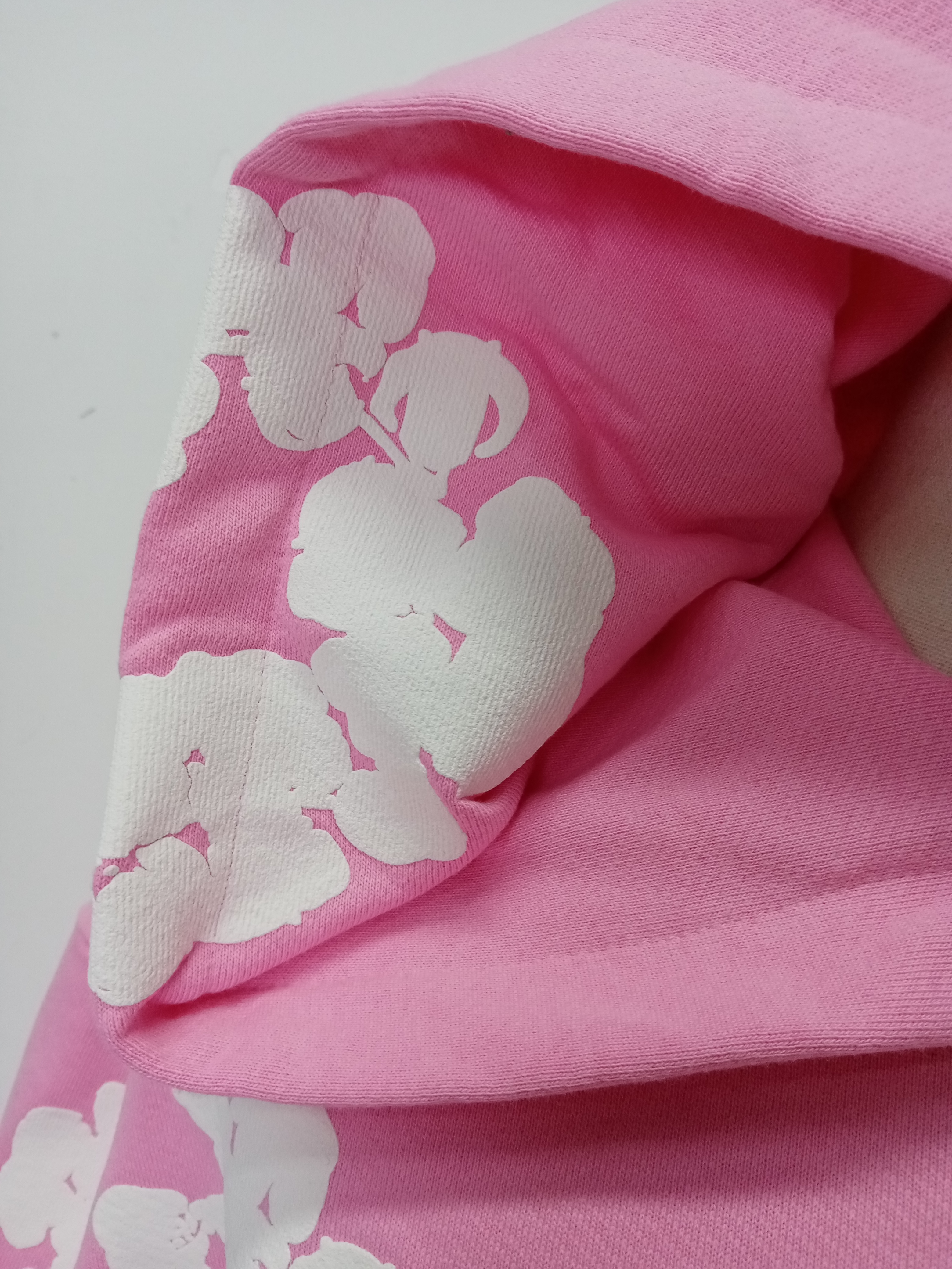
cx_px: 476
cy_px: 634
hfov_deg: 53.1
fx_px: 953
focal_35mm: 26
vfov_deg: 67.3
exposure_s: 1/100
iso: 128
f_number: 1.8
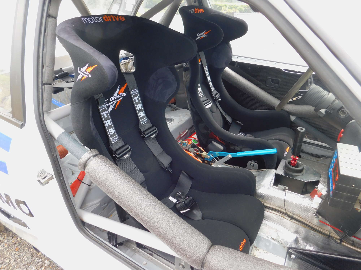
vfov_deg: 58.9
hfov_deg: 73.9
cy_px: 135
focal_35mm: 23
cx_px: 180
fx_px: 240
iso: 125
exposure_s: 1/160
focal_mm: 4
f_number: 3
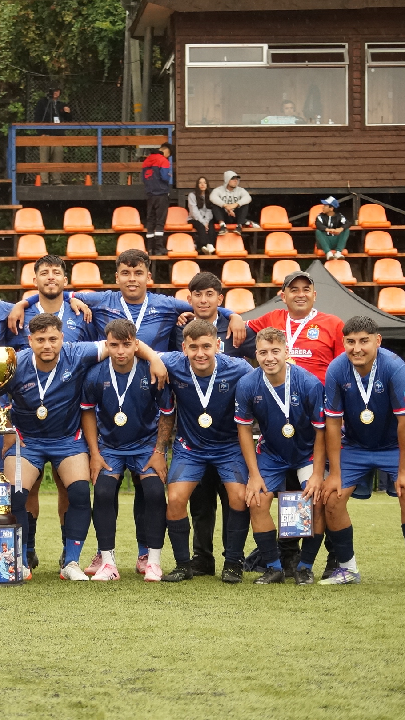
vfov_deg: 13.0
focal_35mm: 166
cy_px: 360
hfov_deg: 7.3
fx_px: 3170
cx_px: -45
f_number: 5.6
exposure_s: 1/400
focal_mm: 70
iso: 800
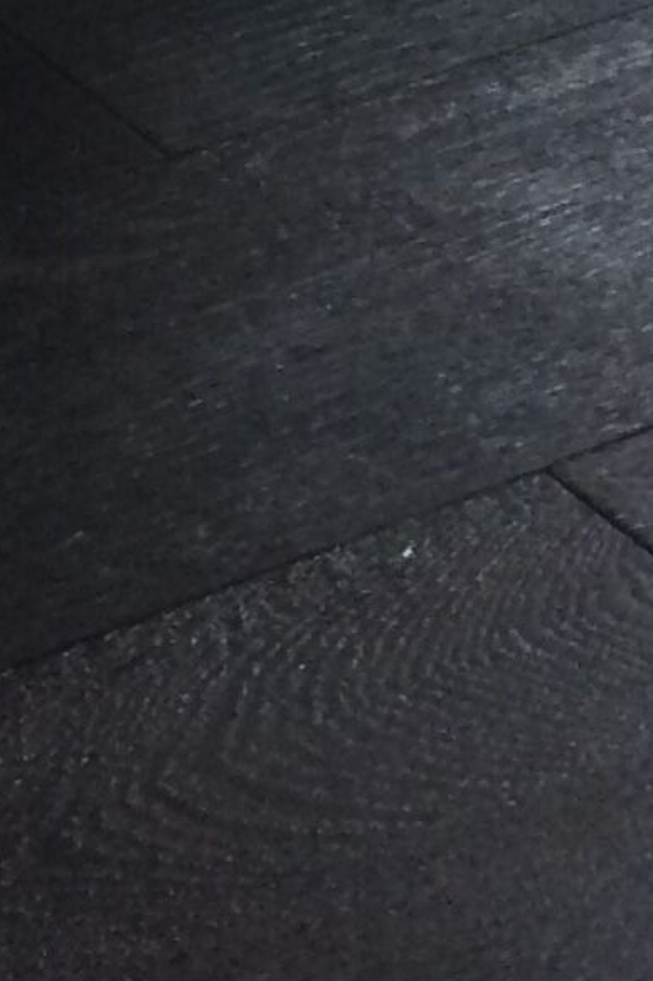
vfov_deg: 11.0
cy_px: -996
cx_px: -1022
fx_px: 4603
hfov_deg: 7.5
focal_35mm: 169
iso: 125
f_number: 2.2
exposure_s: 1/30
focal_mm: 4.15
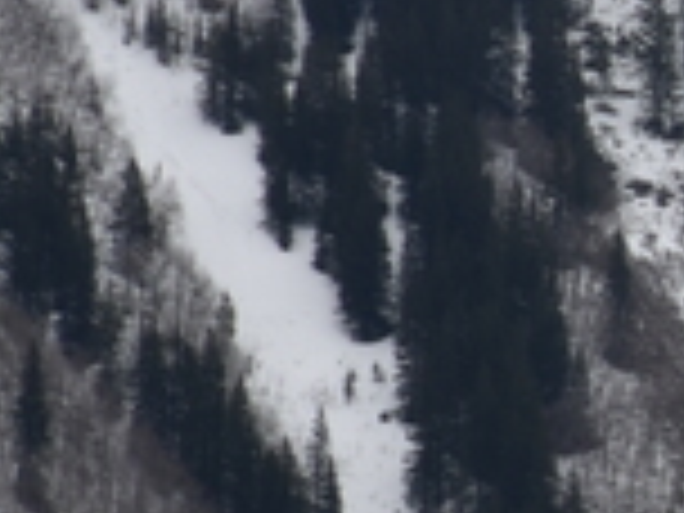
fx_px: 40013
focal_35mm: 2025
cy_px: -40
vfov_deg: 0.7
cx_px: 2318
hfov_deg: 1.0
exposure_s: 1/500
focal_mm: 250
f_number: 11
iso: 100
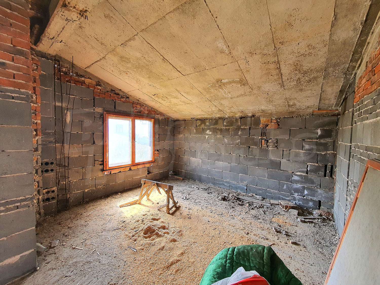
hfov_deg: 106.2
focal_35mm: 13
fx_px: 143
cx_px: 190
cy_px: 142
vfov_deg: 89.9
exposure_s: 1/50
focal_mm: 1.8
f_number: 2.2
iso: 64
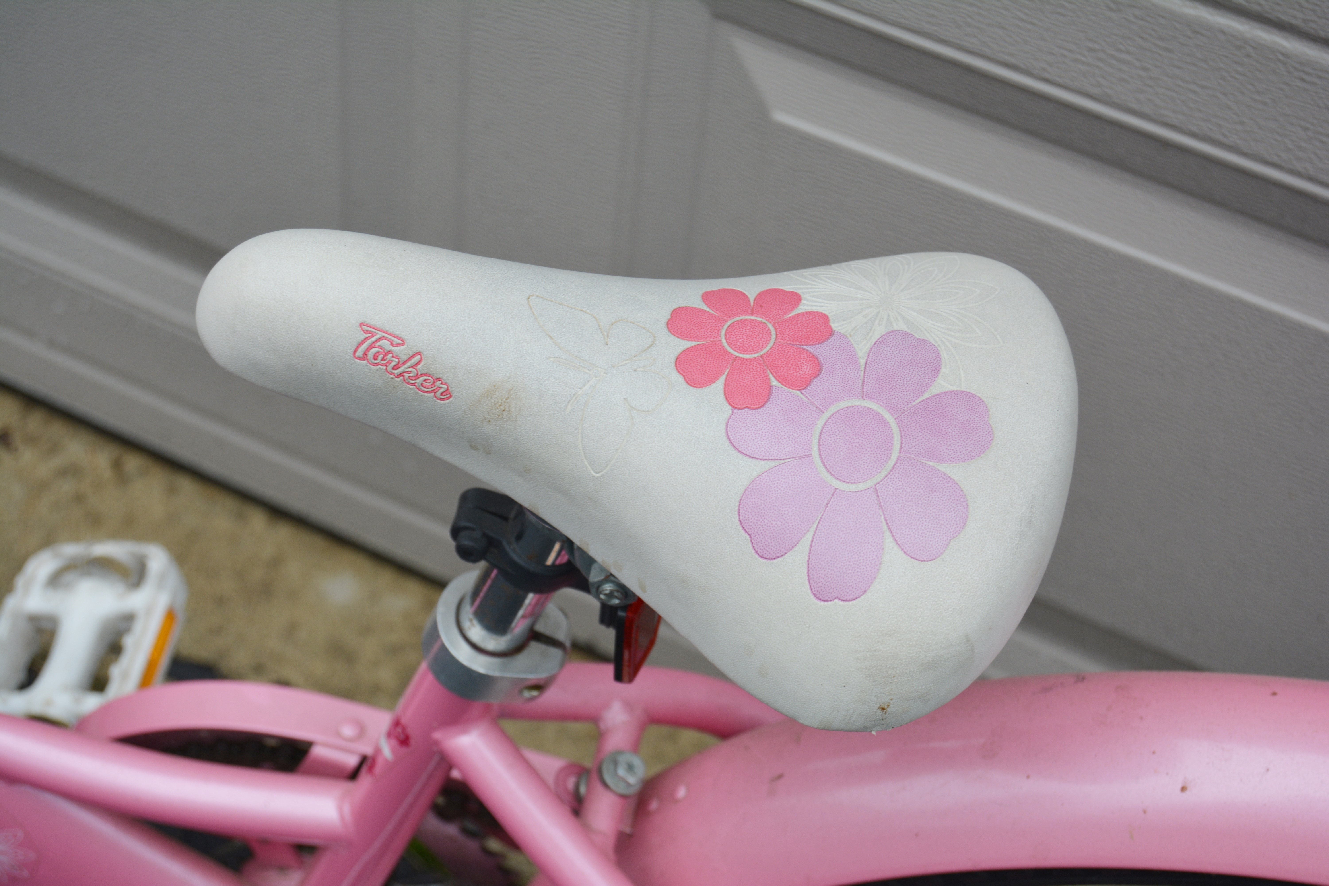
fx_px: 2769
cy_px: 443
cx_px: 664
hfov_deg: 27.0
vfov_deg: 18.2
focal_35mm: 75
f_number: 6.3
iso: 200
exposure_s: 1/160
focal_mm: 50
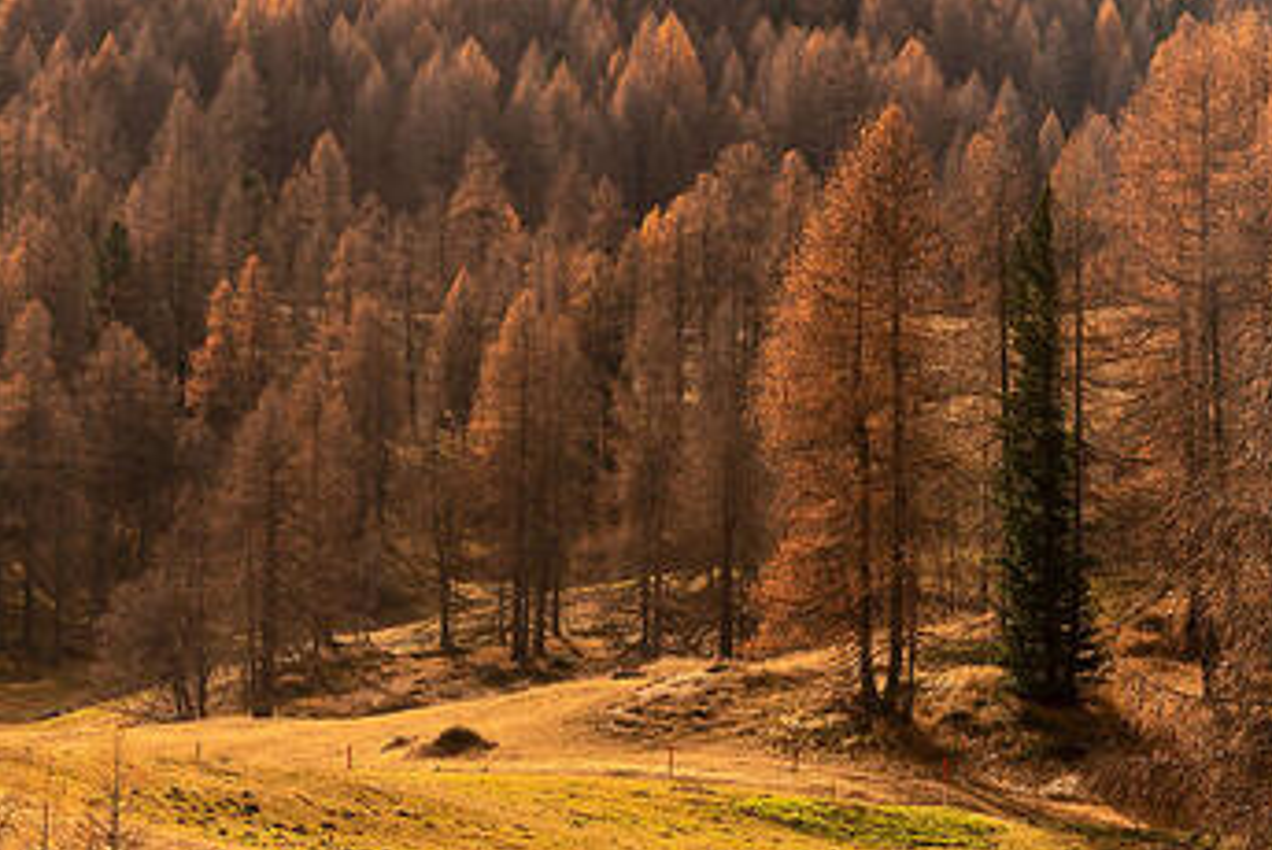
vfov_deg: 8.5
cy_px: 676
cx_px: 869
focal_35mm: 162
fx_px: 5729
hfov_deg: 12.6
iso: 100
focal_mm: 62
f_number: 10
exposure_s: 1/100
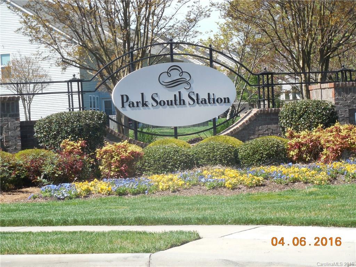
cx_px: 178
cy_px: 134
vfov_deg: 9.8
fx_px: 1553
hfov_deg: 13.1
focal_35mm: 151
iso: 125
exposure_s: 1/320
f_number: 4.9
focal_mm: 27.2
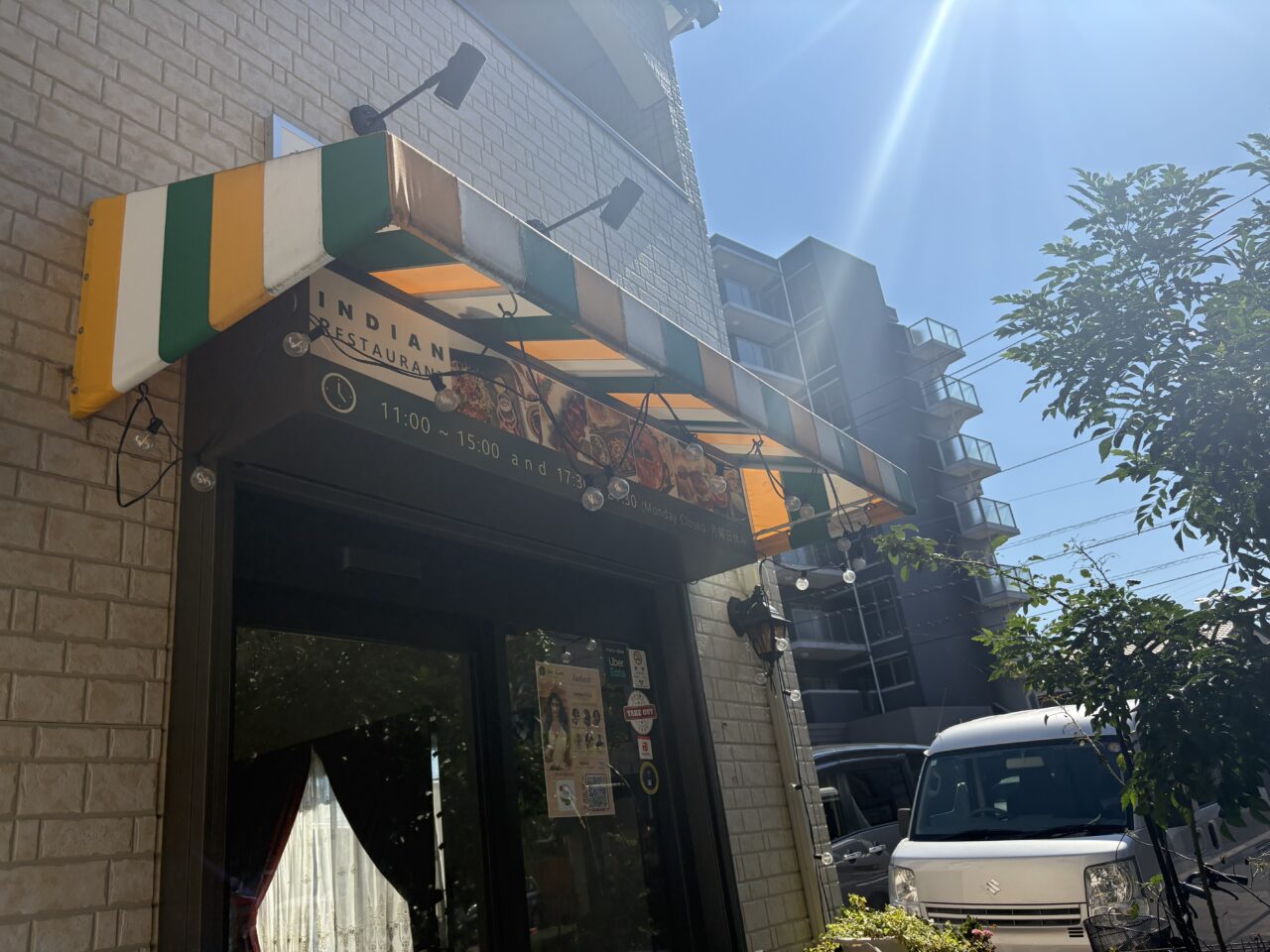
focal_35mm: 26
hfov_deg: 67.3
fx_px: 954
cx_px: 635
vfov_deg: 53.1
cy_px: 476
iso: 64
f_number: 1.6
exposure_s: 1/6329
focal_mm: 5.96
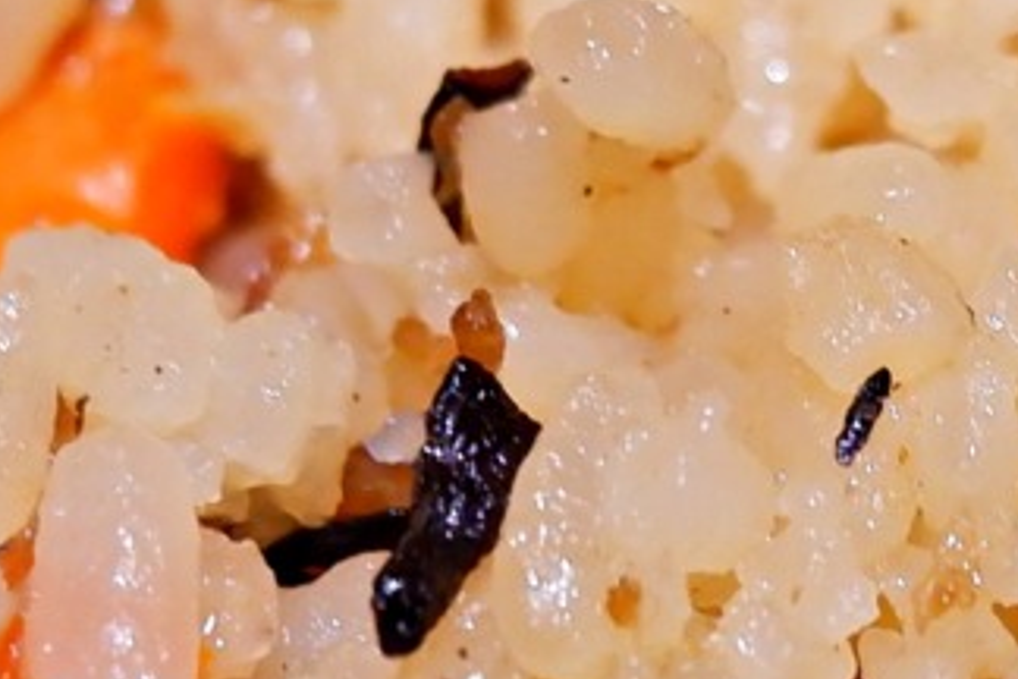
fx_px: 5146
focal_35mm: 182
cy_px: -121
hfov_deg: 11.2
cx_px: 889
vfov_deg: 7.5
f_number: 3.5
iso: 800
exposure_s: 1/34
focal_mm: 15
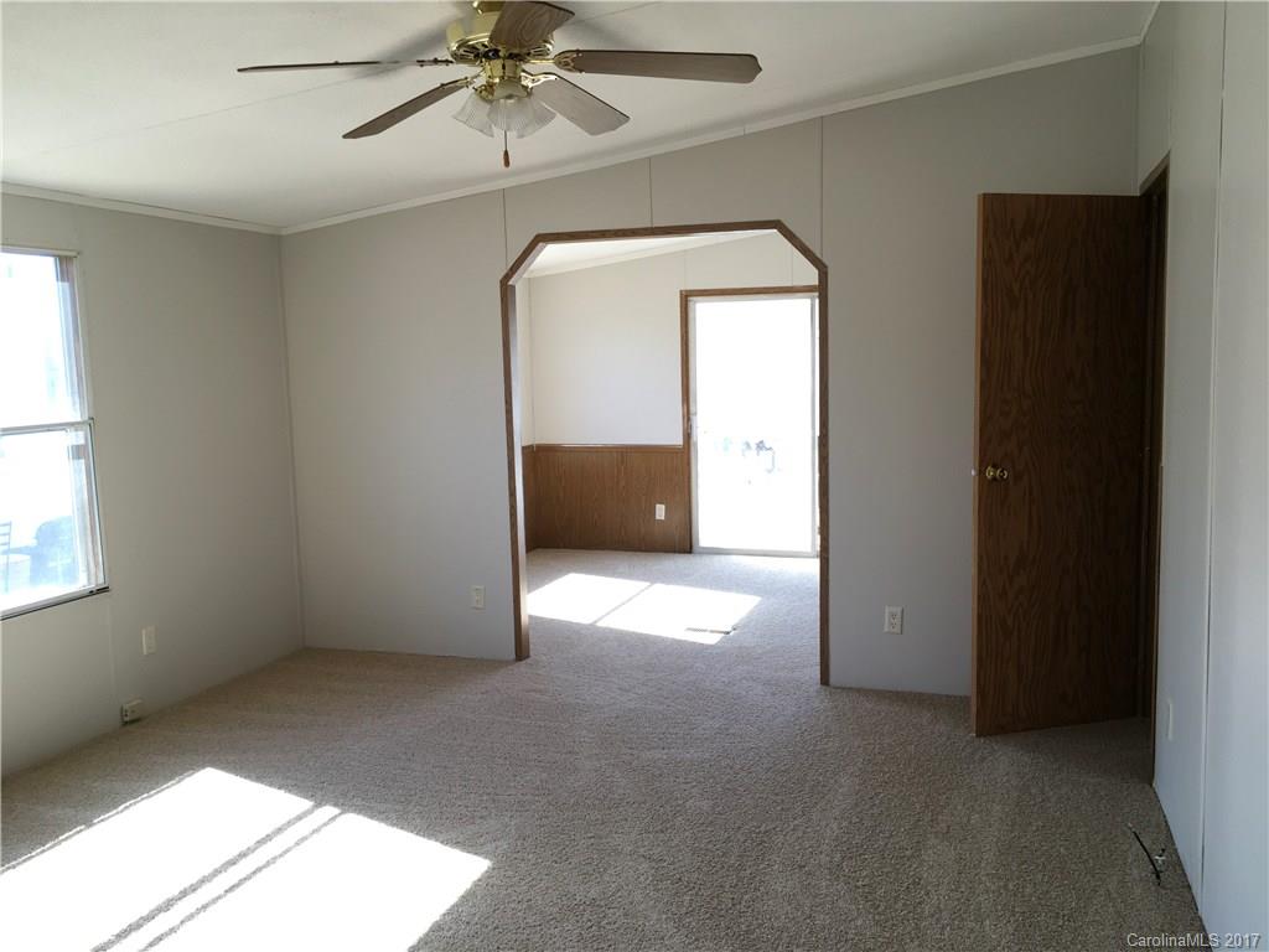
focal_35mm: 29
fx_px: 1063
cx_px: 634
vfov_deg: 48.2
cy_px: 476
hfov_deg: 61.7
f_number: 2.2
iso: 40
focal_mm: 4.15
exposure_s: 1/120
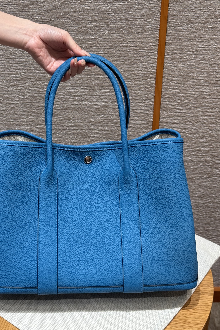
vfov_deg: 36.2
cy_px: 174
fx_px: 504
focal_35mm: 55
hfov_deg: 24.6
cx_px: 89
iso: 125
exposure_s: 1/100
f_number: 1.78
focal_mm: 6.76
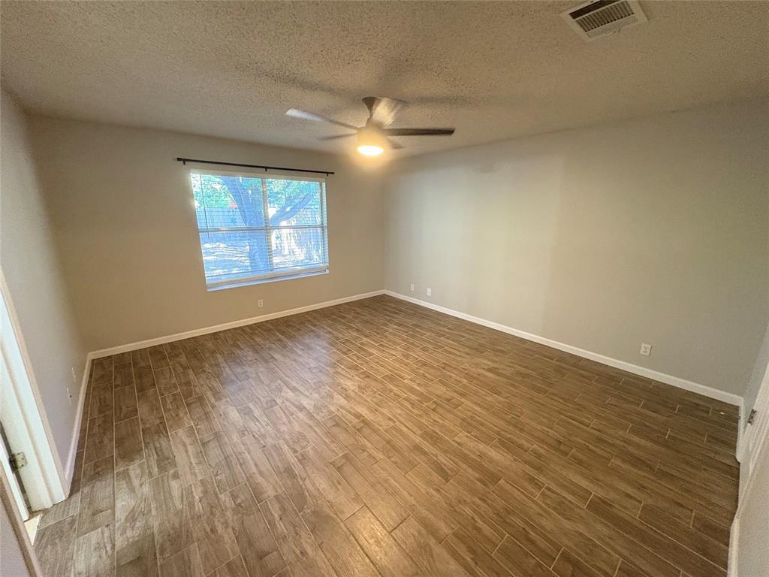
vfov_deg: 85.7
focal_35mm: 14
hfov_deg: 102.1
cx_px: 384
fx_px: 311
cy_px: 288
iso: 500
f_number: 2.2
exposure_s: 1/60
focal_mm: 2.22
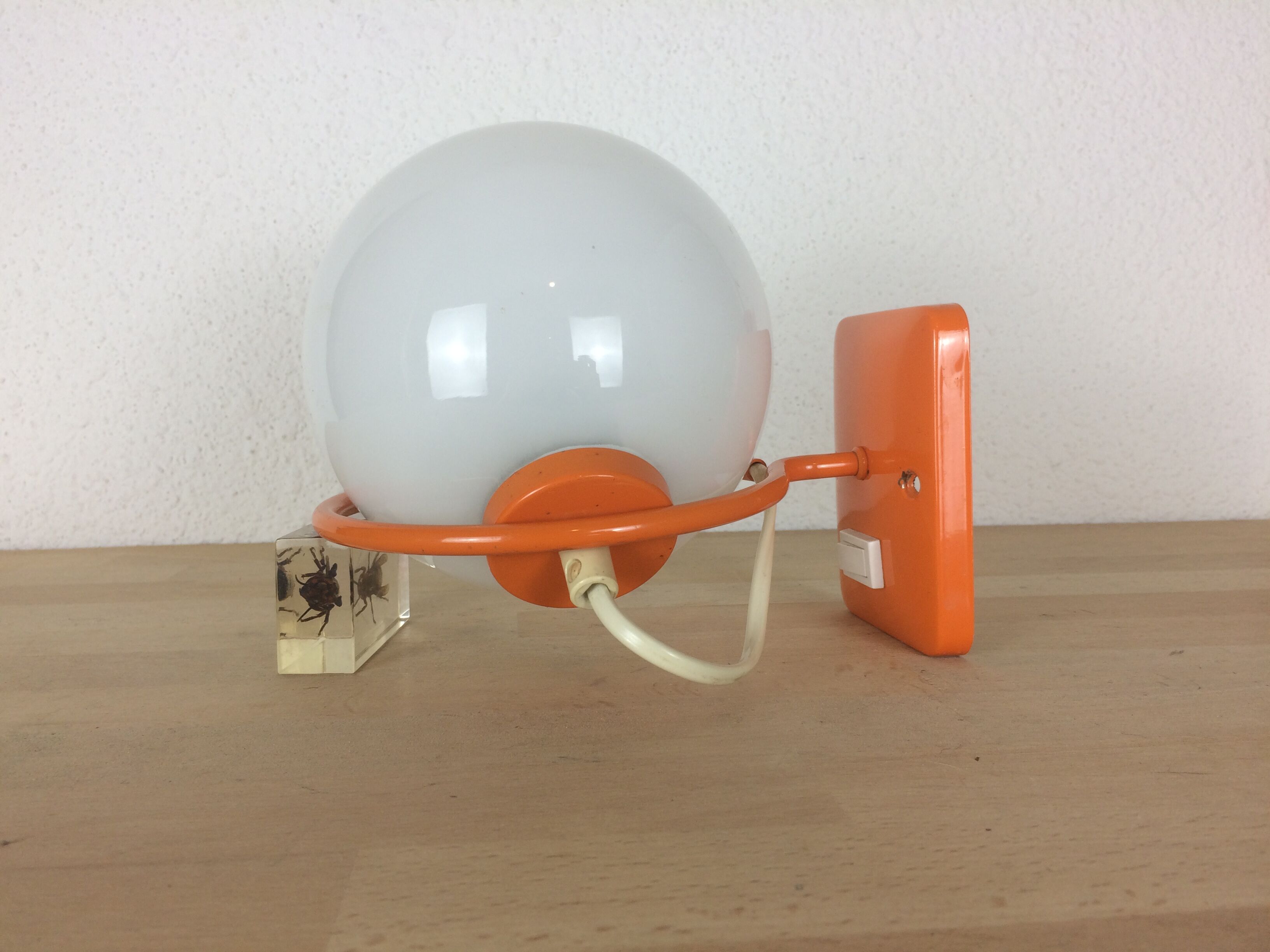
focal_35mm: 29
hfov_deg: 61.7
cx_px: 635
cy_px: 476
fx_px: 1064
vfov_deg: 48.2
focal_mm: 4.15
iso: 32
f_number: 2.2
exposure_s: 1/50
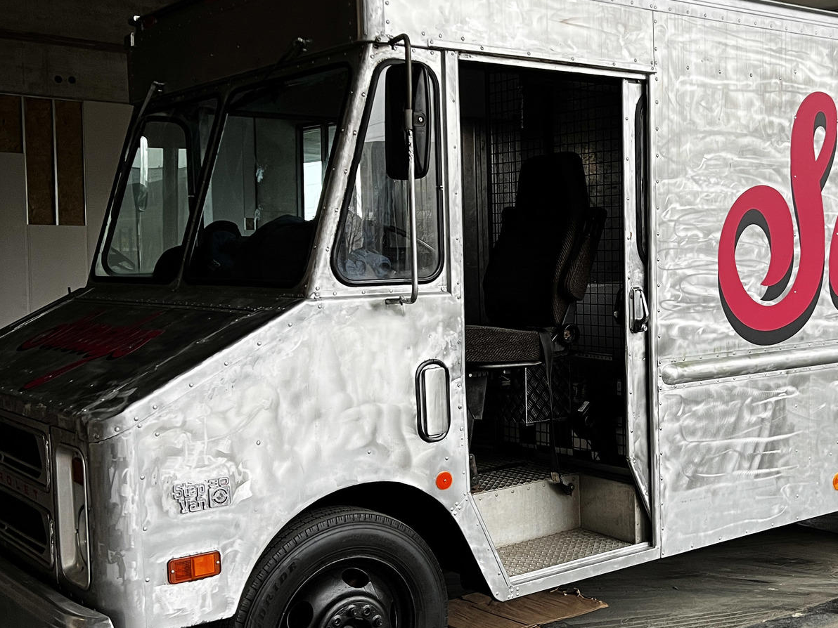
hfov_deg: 39.0
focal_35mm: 48
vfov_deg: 30.3
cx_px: 587
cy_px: 334
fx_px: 1162
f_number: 1.5
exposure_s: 1/99
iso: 125
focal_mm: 5.7
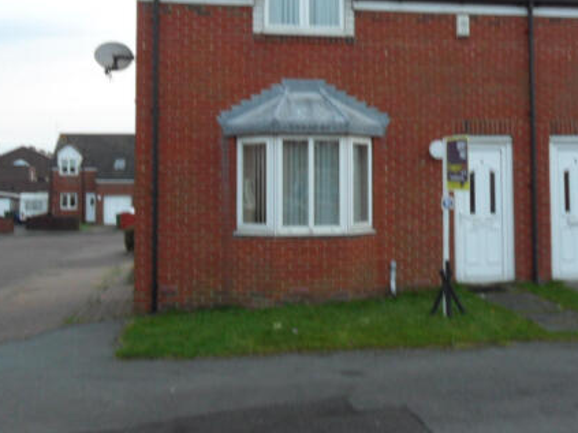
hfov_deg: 37.4
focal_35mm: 51
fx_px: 851
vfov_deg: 28.4
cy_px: 152
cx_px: 335
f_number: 4
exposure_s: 1/45
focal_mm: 6.6
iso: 240
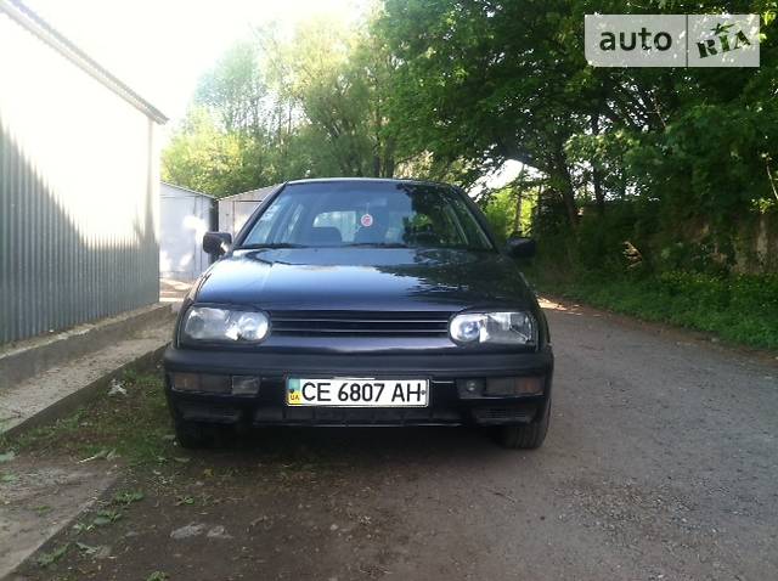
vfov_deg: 40.6
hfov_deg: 52.7
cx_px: 389
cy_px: 290
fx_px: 785
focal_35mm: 35
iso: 80
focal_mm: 3.9
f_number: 2.8
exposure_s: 1/120
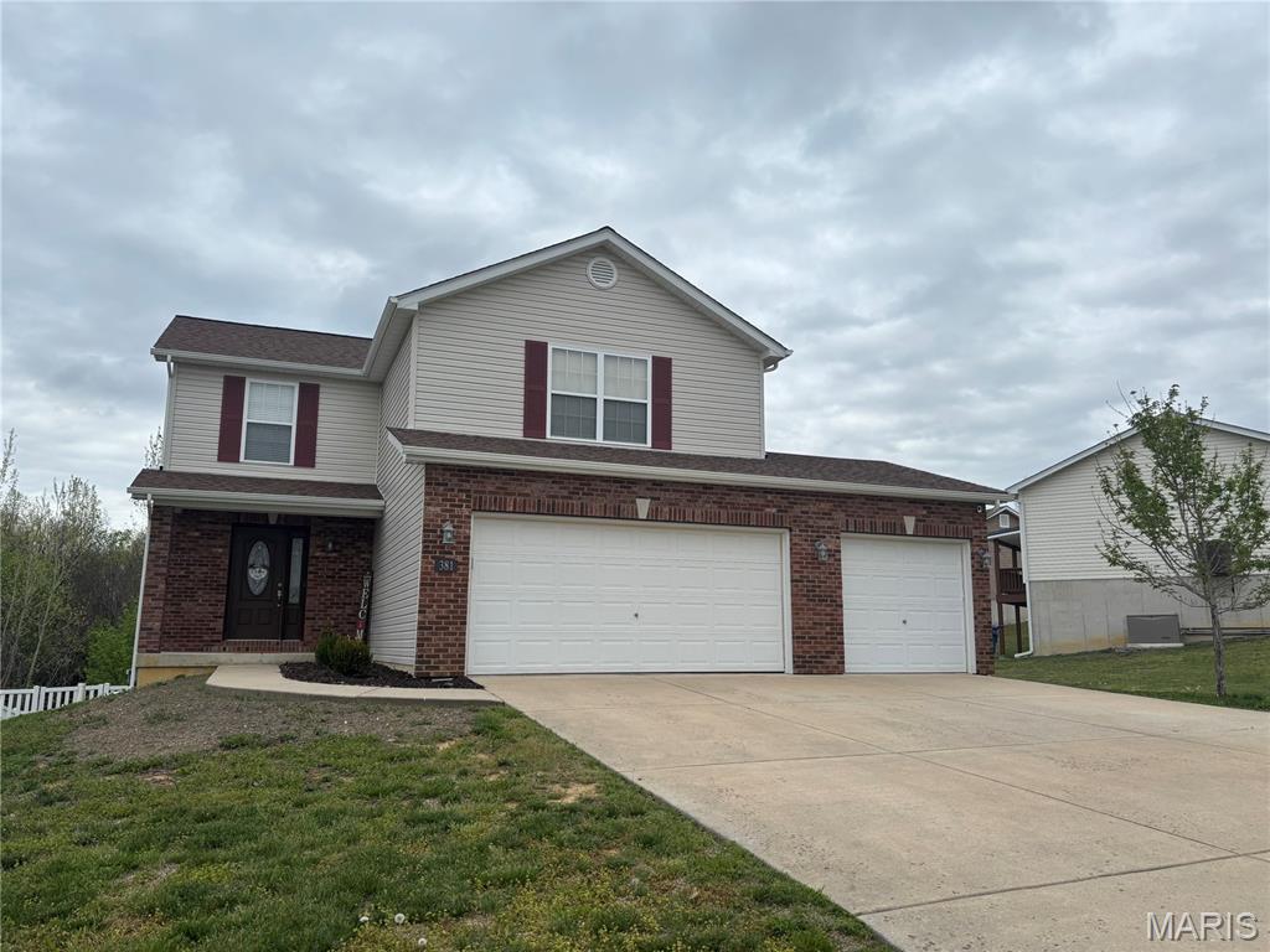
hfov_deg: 67.3
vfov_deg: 53.1
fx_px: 954
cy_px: 476
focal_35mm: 26
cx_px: 635
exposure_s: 1/3788
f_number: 1.6
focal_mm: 5.96
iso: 50
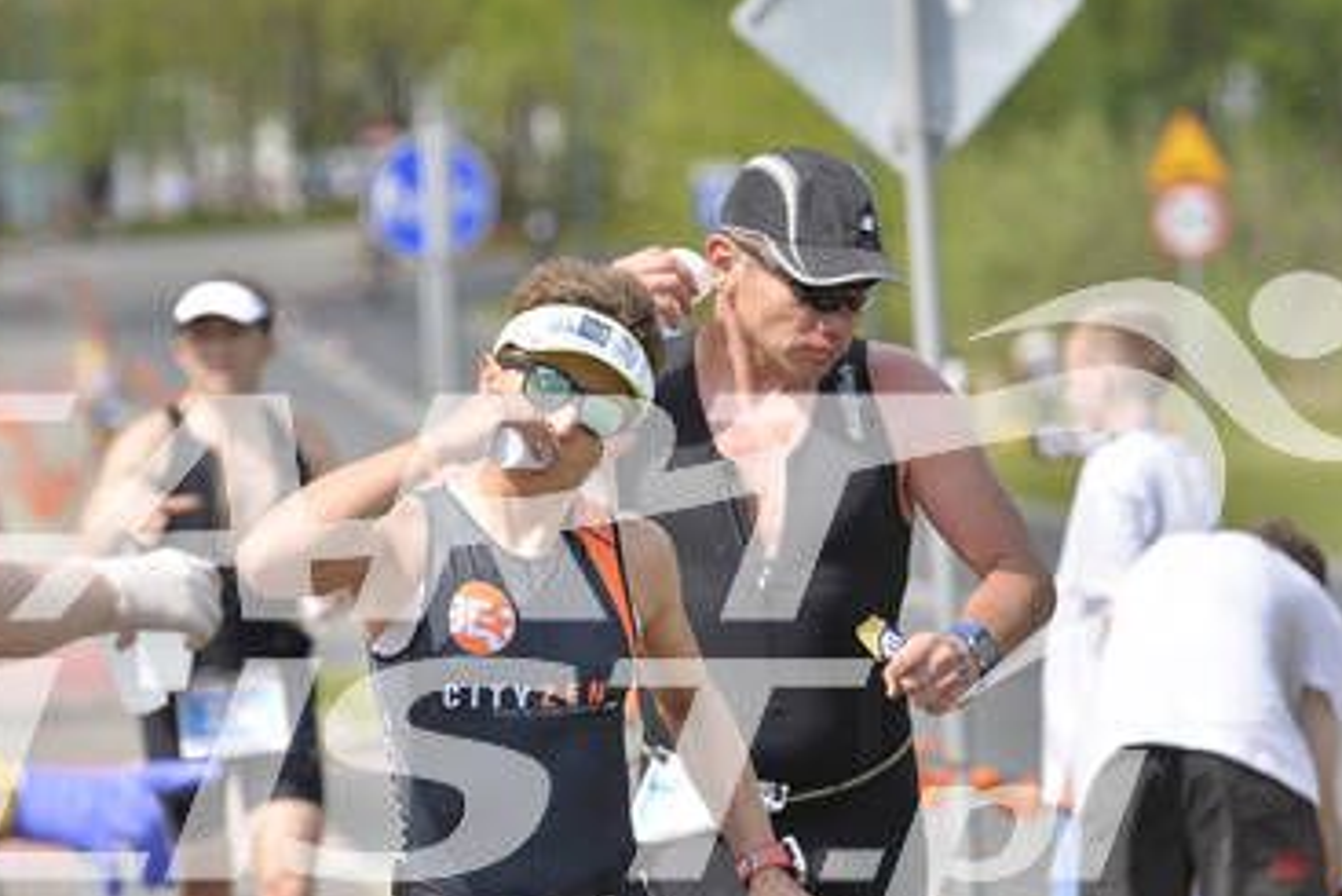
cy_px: 594
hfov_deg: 8.4
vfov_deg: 5.6
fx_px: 9099
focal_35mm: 244
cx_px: 442
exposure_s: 1/2500
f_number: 4
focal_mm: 140
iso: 200
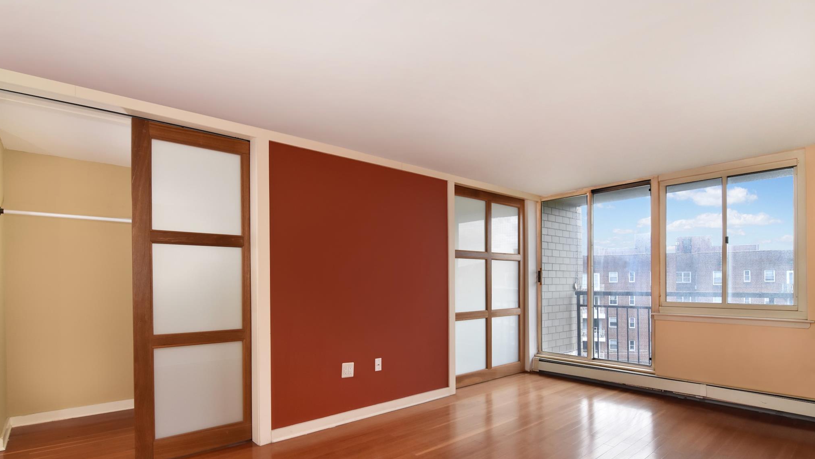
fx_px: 379
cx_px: 410
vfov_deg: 61.9
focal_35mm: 18
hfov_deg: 94.2
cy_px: 272
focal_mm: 11
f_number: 11
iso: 640
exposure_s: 1/40
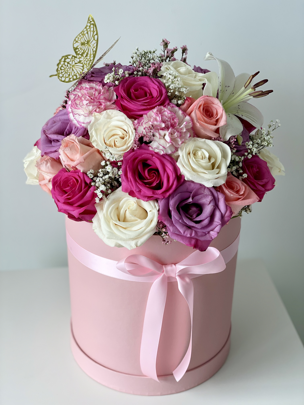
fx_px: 609
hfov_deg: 28.0
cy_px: 202
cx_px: 152
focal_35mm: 52
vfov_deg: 36.8
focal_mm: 6
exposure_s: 1/120
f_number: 2
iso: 40
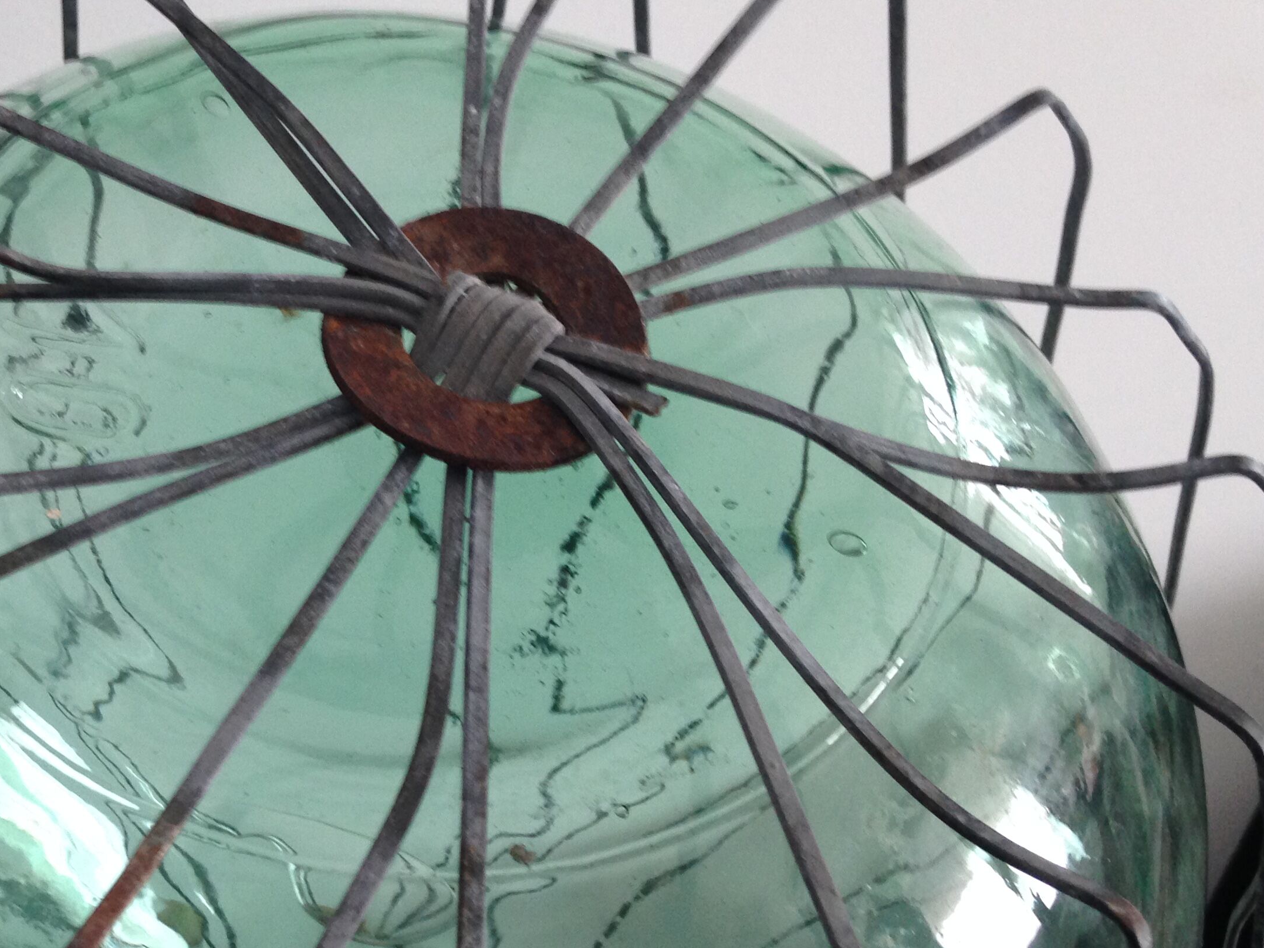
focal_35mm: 50
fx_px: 1826
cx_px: 336
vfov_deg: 29.0
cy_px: 568
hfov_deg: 37.4
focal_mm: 4.12
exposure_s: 1/20
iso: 100
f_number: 2.4
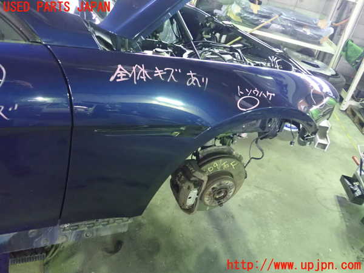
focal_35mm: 30
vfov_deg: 46.8
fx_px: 315
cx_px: 182
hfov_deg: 60.0
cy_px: 136
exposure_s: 1/30
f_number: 2.3
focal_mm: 5.5
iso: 1250
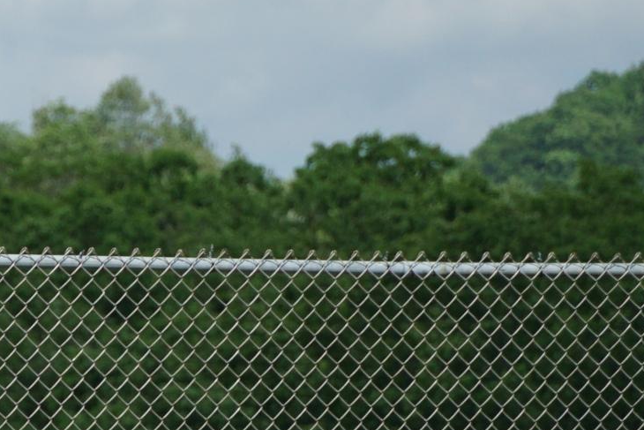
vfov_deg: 1.8
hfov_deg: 2.7
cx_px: -372
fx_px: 13669
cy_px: 818
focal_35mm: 764
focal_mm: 124
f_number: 5.6
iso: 320
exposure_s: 1/2000
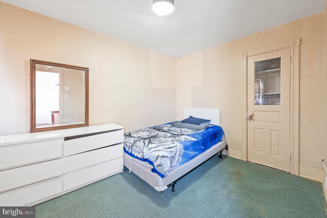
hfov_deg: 104.3
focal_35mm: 14
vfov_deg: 81.1
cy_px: 109
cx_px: 164
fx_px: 127
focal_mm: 14
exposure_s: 2.5
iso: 320
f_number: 9
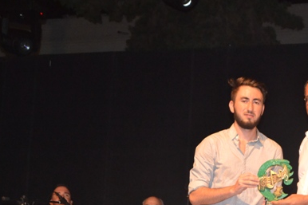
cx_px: 244
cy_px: 137
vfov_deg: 10.0
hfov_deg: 14.9
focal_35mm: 137
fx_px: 1170
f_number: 5.6
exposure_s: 1/60
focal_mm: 55
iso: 3200
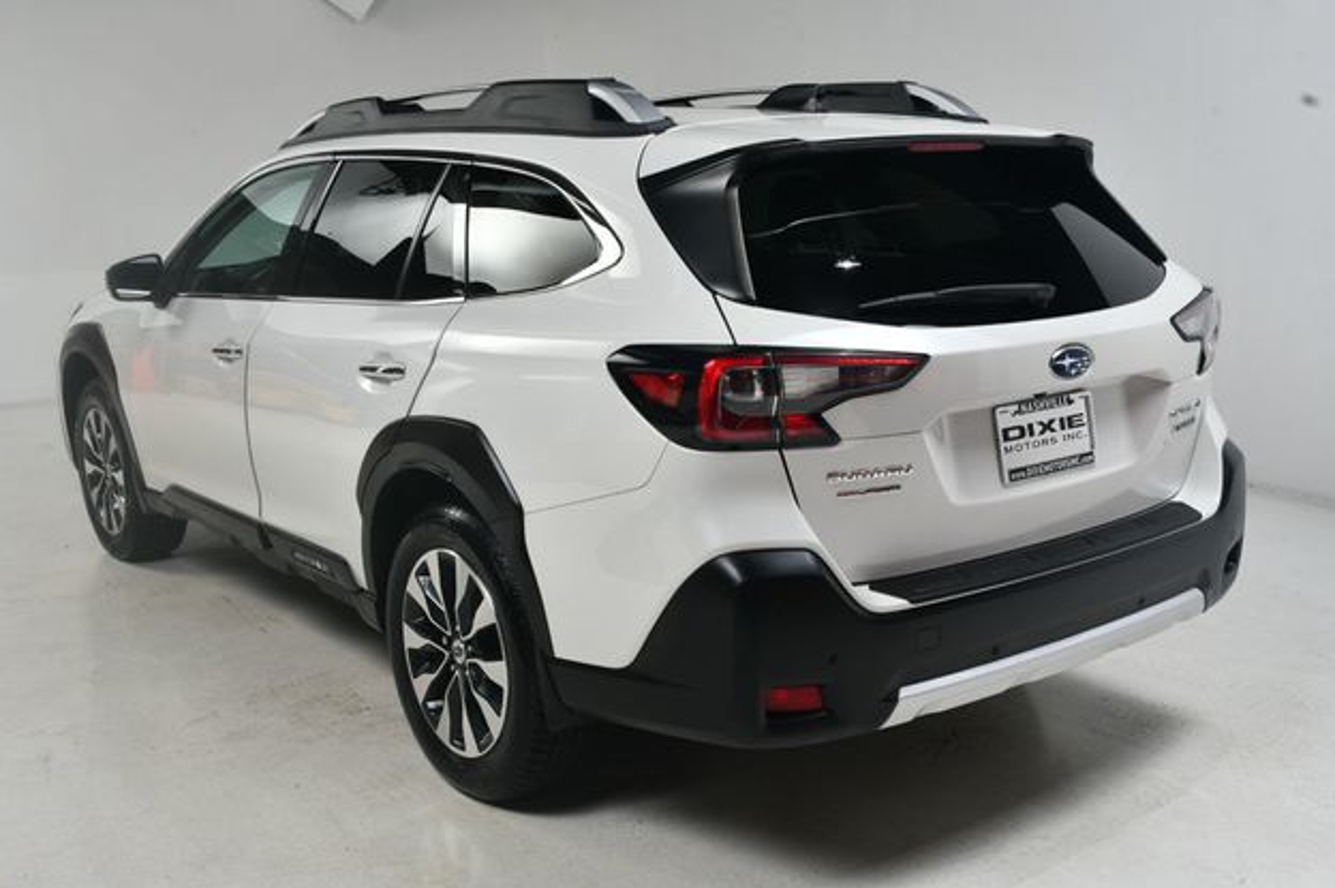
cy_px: 439
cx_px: 668
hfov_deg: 48.5
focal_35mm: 40
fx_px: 1482
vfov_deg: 33.3
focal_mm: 26
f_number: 14
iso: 100
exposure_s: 1/160
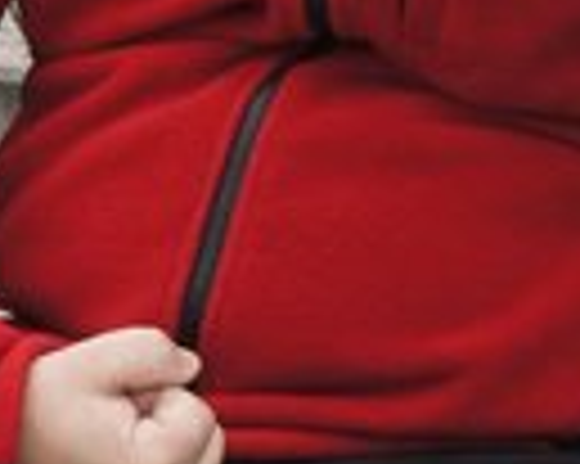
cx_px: 326
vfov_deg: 3.7
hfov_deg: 4.6
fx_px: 7187
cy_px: 43
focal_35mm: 419
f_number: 13
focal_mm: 70
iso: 1600
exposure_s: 1/160
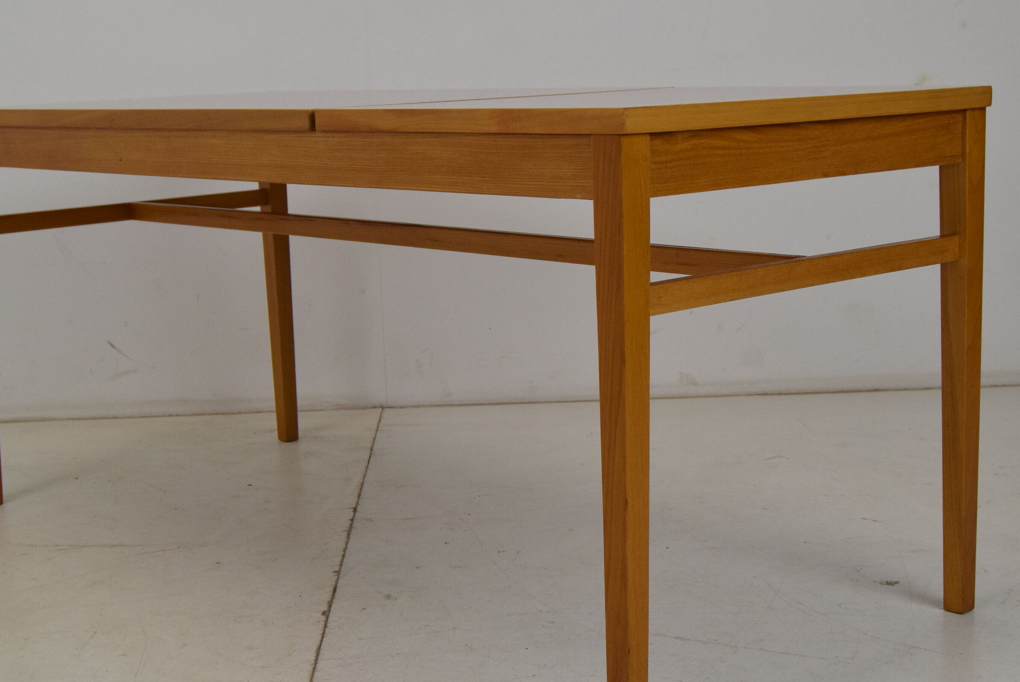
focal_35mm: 60
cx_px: 502
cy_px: 380
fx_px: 1701
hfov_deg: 33.4
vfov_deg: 22.6
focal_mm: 32
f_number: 9
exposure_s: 1/320
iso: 1600
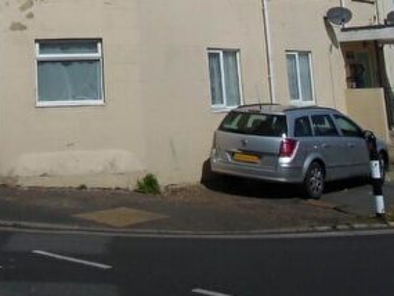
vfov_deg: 22.8
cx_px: 35
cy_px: -62
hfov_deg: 31.1
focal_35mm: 59
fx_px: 672
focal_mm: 4.3
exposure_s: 1/1250
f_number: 8
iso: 160
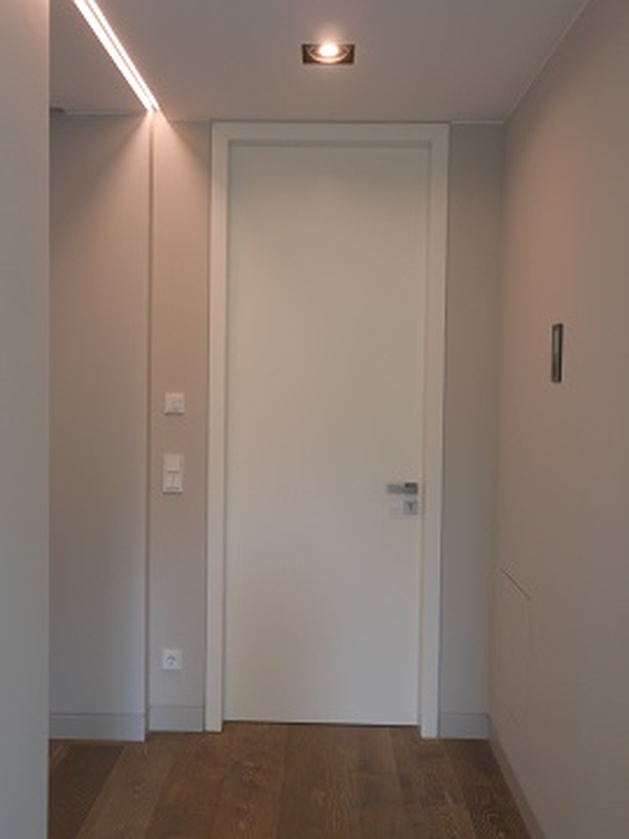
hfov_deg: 37.7
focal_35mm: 38
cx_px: 314
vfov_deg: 49.0
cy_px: 420
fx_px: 921
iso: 125
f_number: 3.6
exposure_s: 1/30
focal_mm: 6.8
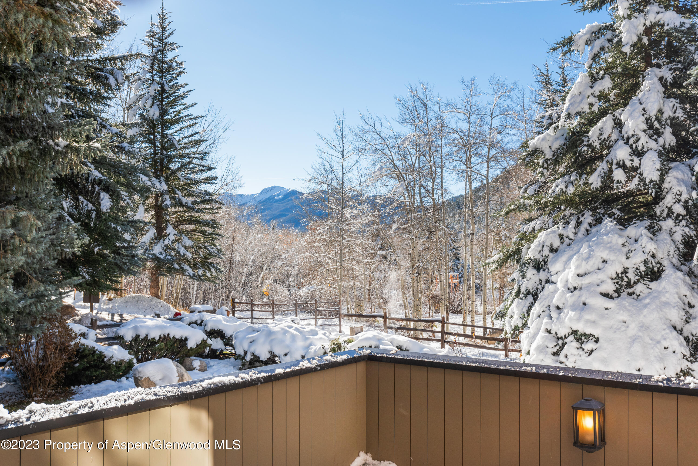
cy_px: 233
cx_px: 349
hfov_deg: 54.4
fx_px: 679
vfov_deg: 37.9
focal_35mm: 35
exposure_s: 1/800
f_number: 7.1
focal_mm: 35
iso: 200
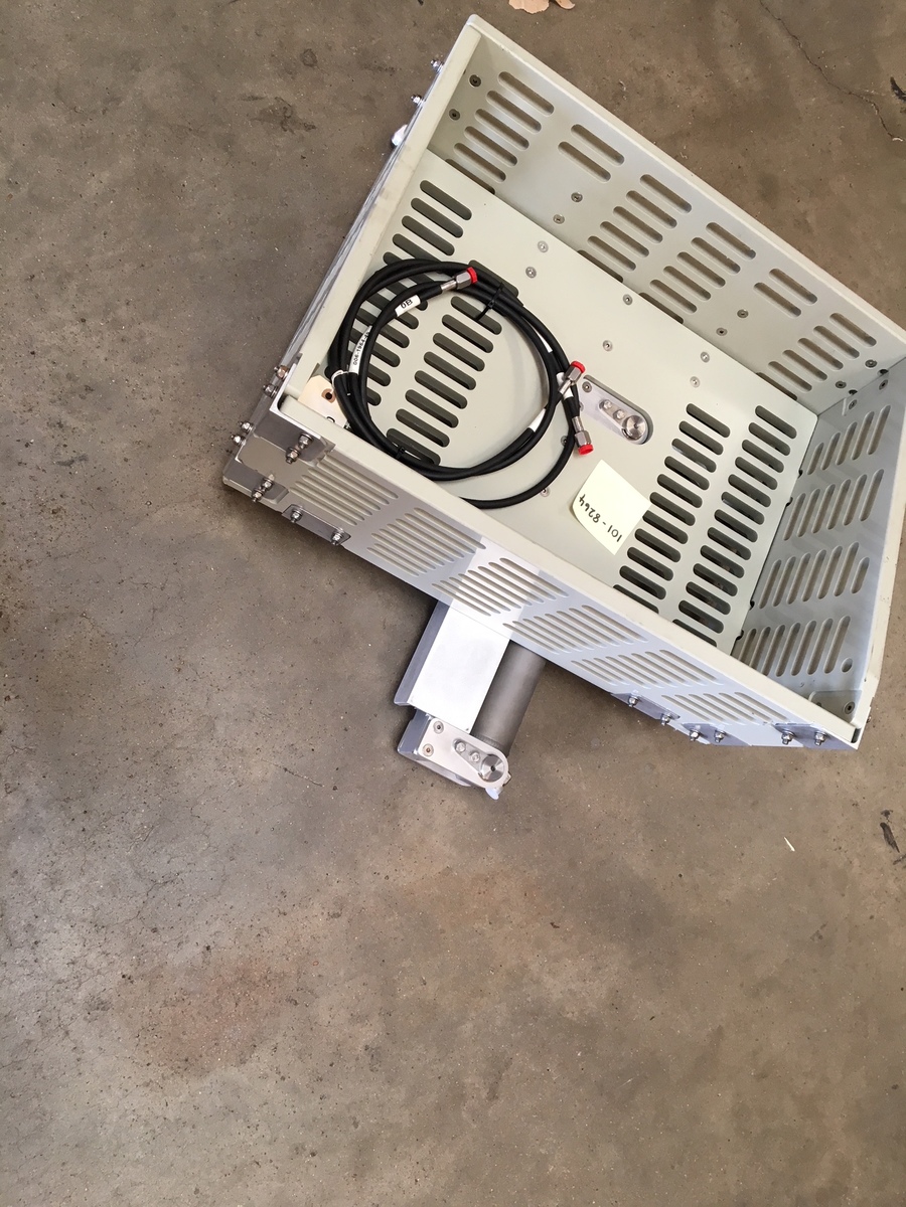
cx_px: 453
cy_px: 604
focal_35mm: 29
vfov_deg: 61.7
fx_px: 1012
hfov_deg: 48.2
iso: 64
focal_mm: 4.15
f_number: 2.2
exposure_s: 1/30
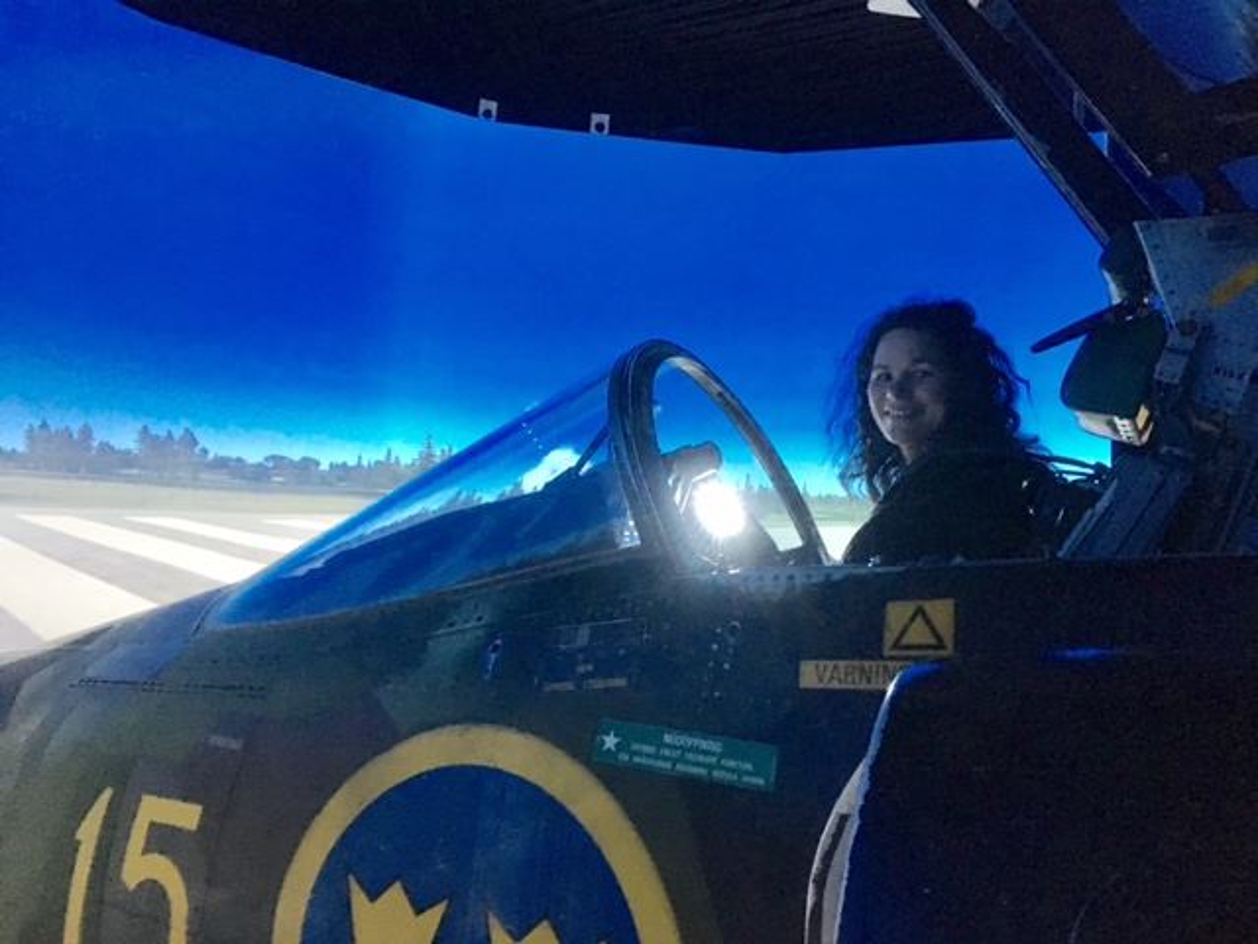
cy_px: 472
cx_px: 629
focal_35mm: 29
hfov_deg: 61.7
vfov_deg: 48.2
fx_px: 1054
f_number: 2.2
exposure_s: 1/17
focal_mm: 4.15
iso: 500
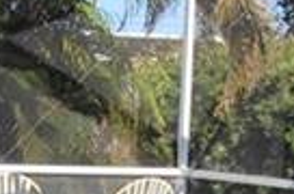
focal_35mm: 204
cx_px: 121
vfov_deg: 6.6
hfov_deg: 10.1
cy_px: 297
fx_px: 1662
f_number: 9
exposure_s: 1/320
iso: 200
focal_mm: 18
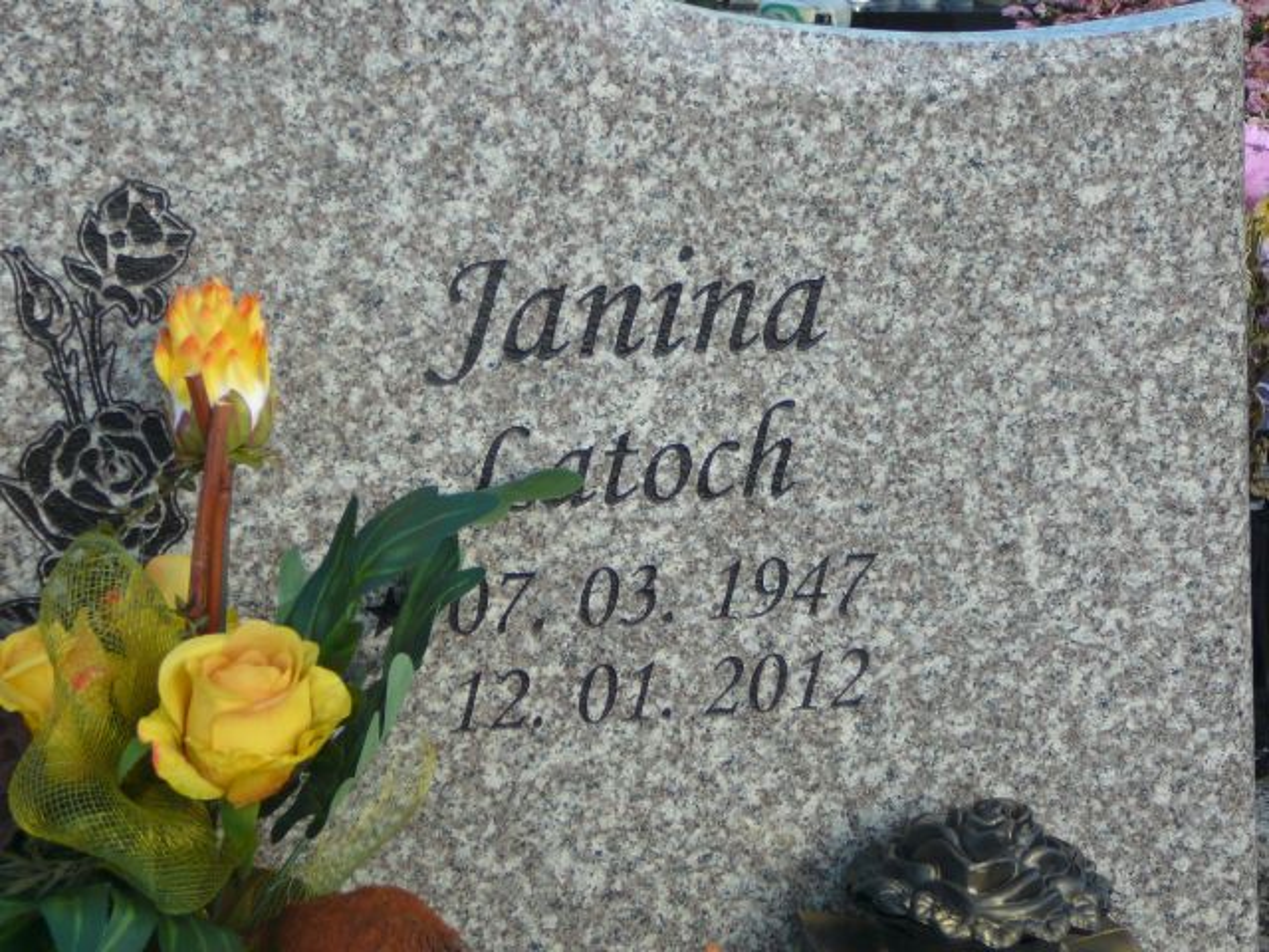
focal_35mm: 95
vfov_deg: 15.6
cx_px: 634
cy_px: 476
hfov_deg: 20.7
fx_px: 3483
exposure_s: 1/200
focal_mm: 14.1
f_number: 3.9
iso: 80
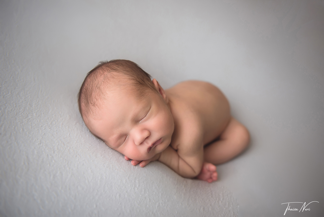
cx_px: 162
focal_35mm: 34
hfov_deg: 55.8
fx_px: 306
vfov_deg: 38.9
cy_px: 108
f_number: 2.8
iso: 100
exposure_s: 1/160
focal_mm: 34
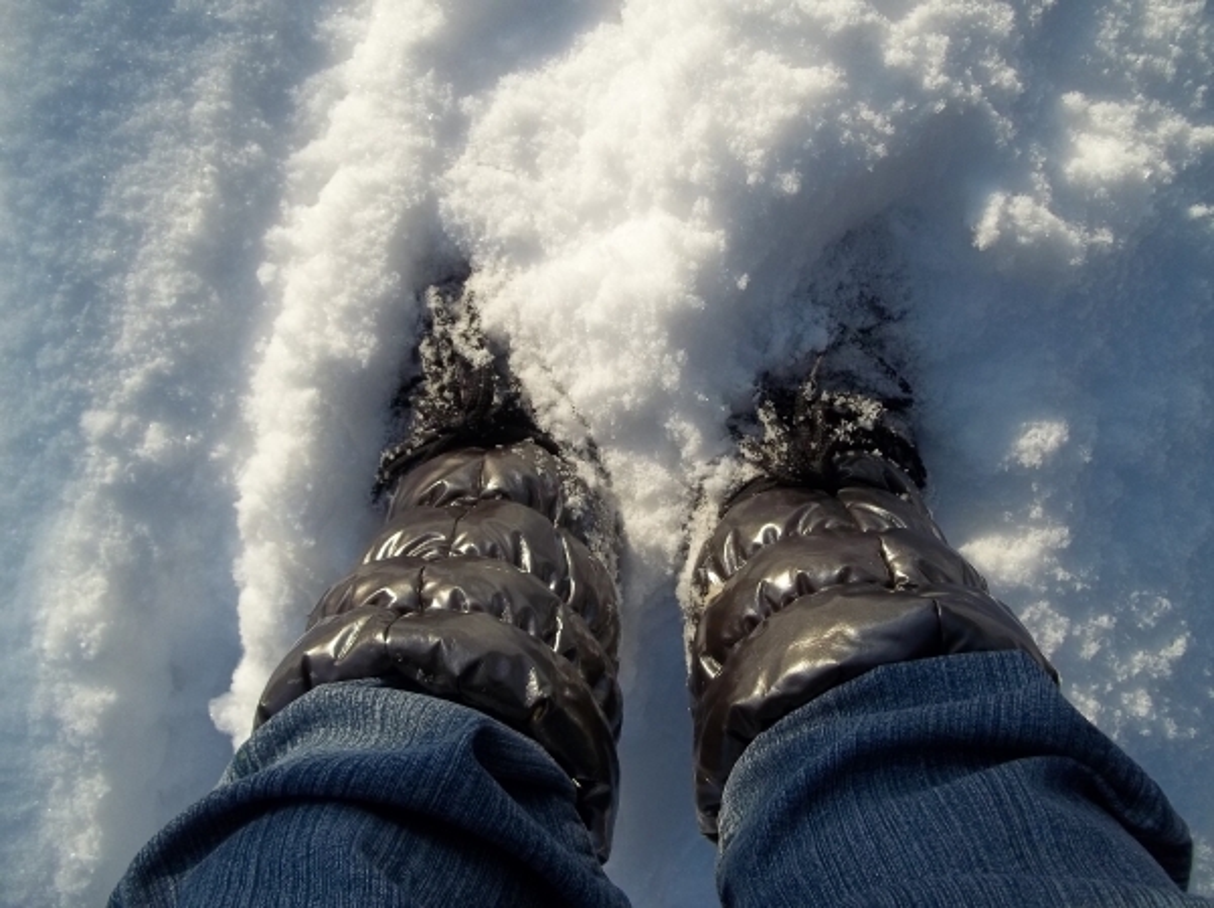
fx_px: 1121
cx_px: 607
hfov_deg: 56.9
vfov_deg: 44.1
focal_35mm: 32
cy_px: 454
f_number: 8.8
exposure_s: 1/160
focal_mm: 5.7
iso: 64
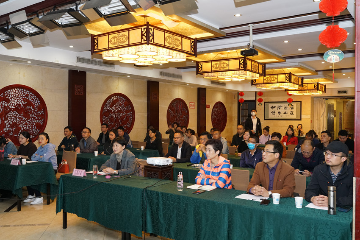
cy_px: 120
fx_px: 350
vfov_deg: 37.8
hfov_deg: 54.5
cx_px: 180
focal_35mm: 35
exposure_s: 1/80
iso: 2000
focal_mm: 35
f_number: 5.6
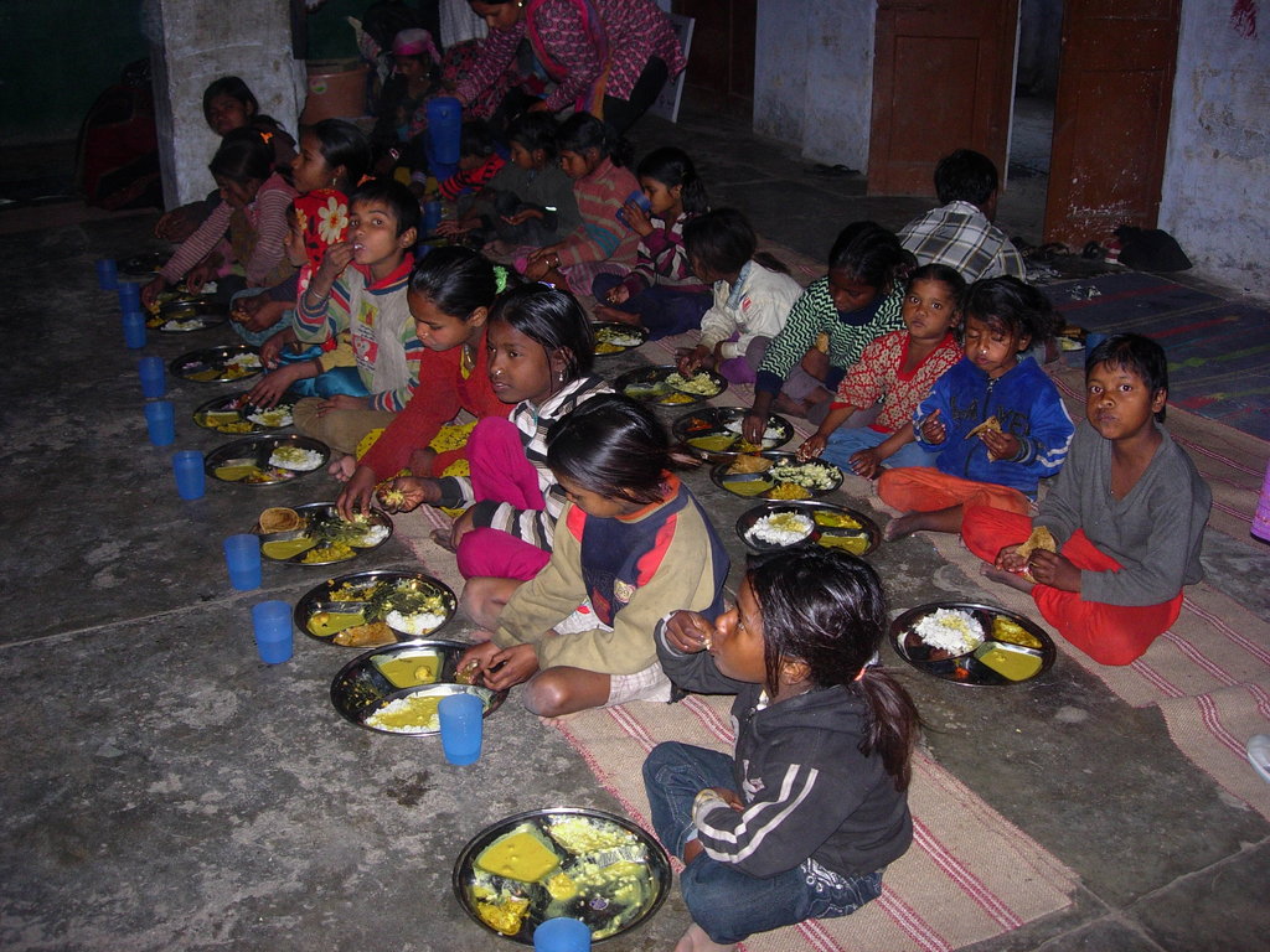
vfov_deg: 37.7
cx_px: 635
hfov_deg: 49.0
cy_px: 476
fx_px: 1394
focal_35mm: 38
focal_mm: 7.8
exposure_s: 1/64
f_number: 2.8
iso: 100
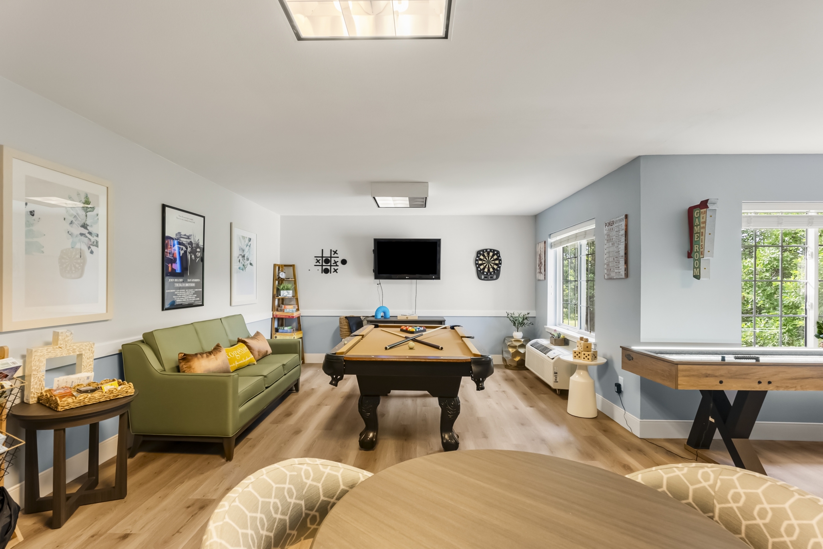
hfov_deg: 96.7
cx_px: 412
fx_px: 366
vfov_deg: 73.8
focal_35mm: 16
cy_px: 274
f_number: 7.1
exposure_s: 1/3
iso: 640
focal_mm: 16
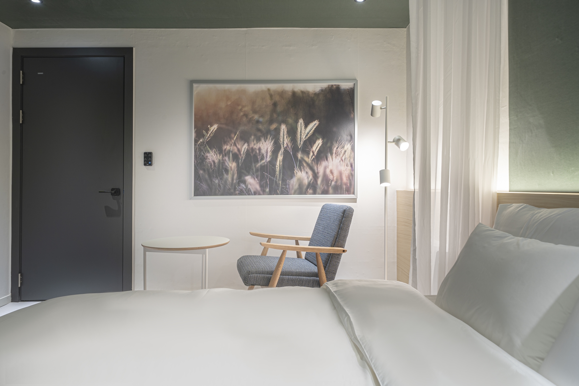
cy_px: 193
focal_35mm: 24
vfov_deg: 53.1
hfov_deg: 73.7
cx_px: 290
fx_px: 386
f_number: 10
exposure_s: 1/1.25
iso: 100
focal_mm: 24
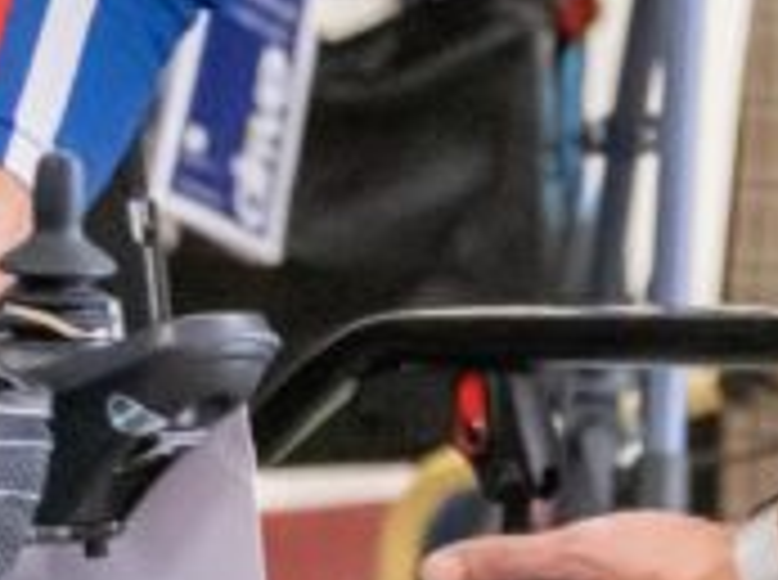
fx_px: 17404
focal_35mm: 776
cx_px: 184
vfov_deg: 1.9
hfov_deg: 2.6
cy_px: -52
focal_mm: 90.4
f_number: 3.9
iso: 10000
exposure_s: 1/680
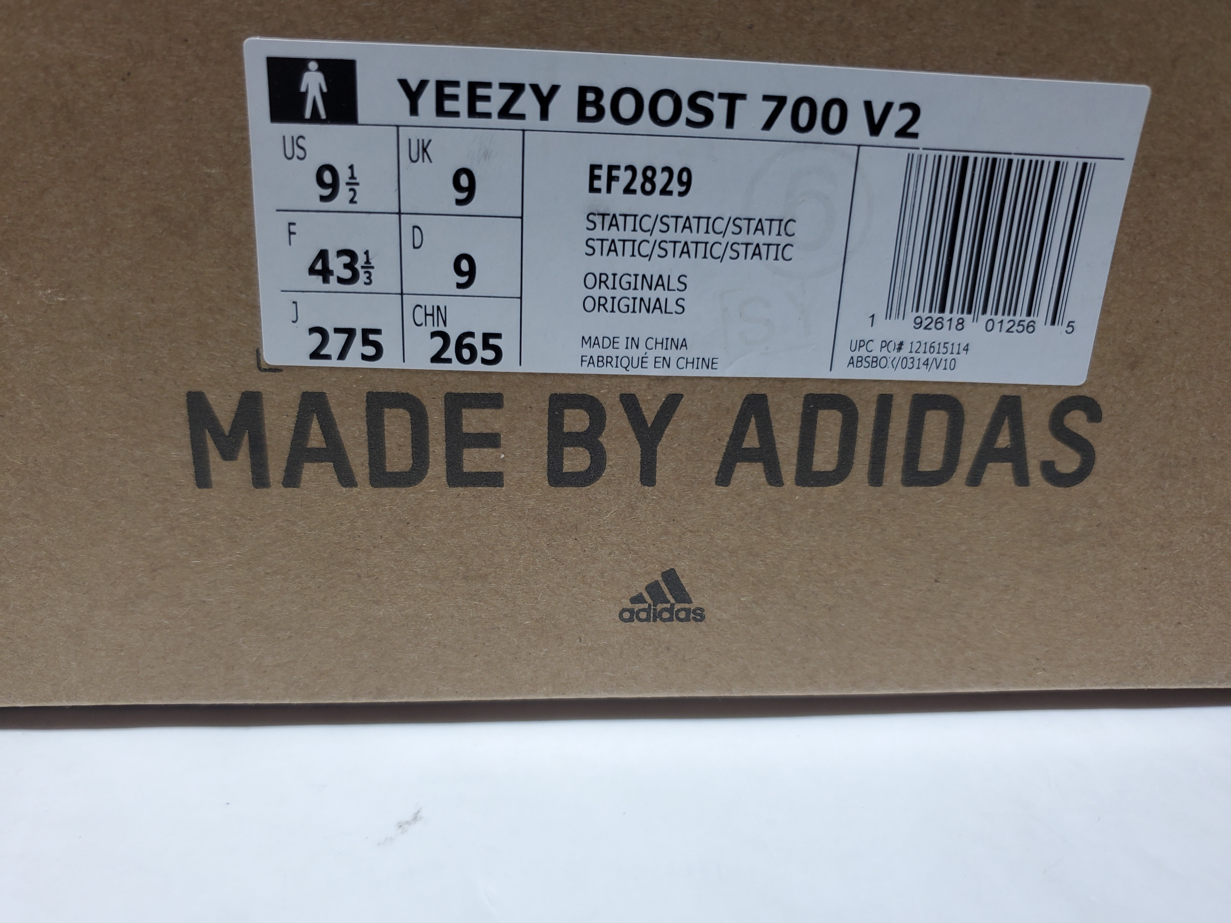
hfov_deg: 67.3
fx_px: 925
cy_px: 462
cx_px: 616
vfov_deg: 53.1
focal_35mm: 26
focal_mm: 4.3
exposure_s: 1/292
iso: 50
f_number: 1.5
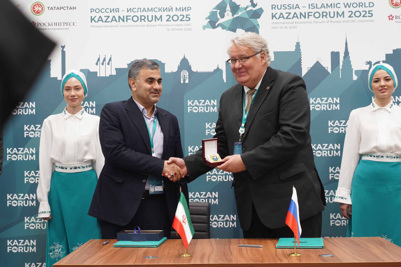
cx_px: 200
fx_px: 679
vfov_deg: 22.3
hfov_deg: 32.9
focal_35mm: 61
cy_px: 134
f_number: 5.6
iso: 3200
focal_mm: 61
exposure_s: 1/125
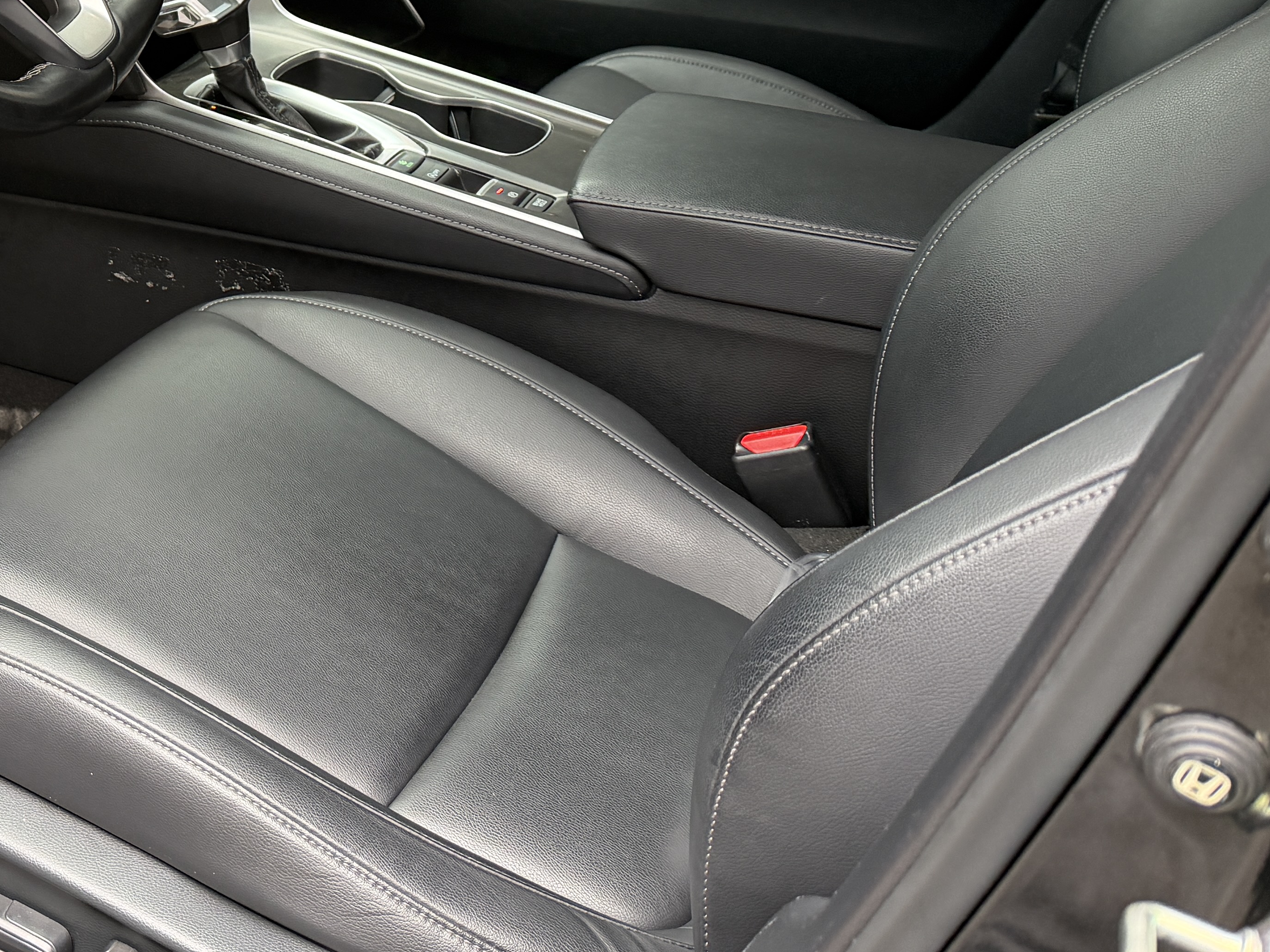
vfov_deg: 28.3
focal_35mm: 50
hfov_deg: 35.0
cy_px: 150
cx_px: 33
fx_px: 1834
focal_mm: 6.76
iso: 200
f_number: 1.78
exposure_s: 1/153
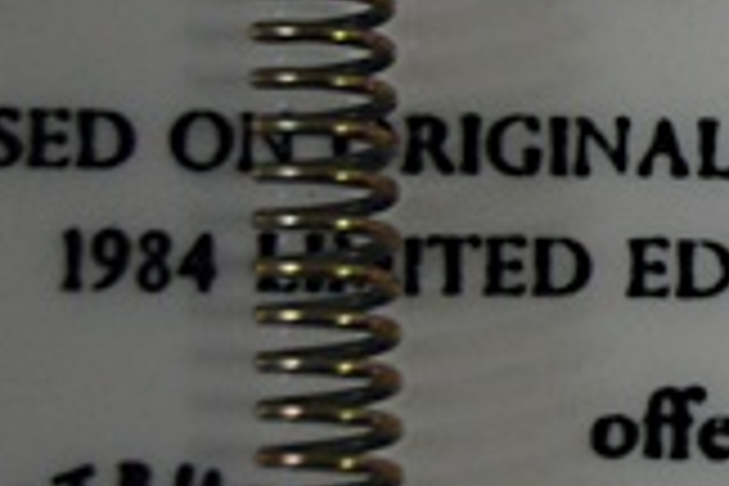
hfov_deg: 6.4
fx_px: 6358
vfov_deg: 4.4
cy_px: -137
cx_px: 1210
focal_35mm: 314
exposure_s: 1/80
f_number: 4.5
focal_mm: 34
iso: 400
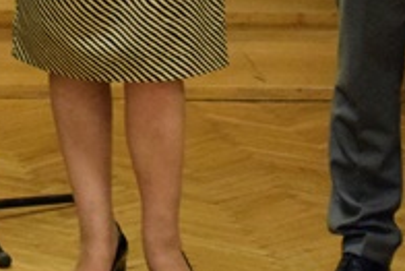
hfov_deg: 7.6
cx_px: -355
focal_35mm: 262
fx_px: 2950
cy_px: -252
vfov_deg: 5.2
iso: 4500
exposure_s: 1/100
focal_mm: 38
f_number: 4.5
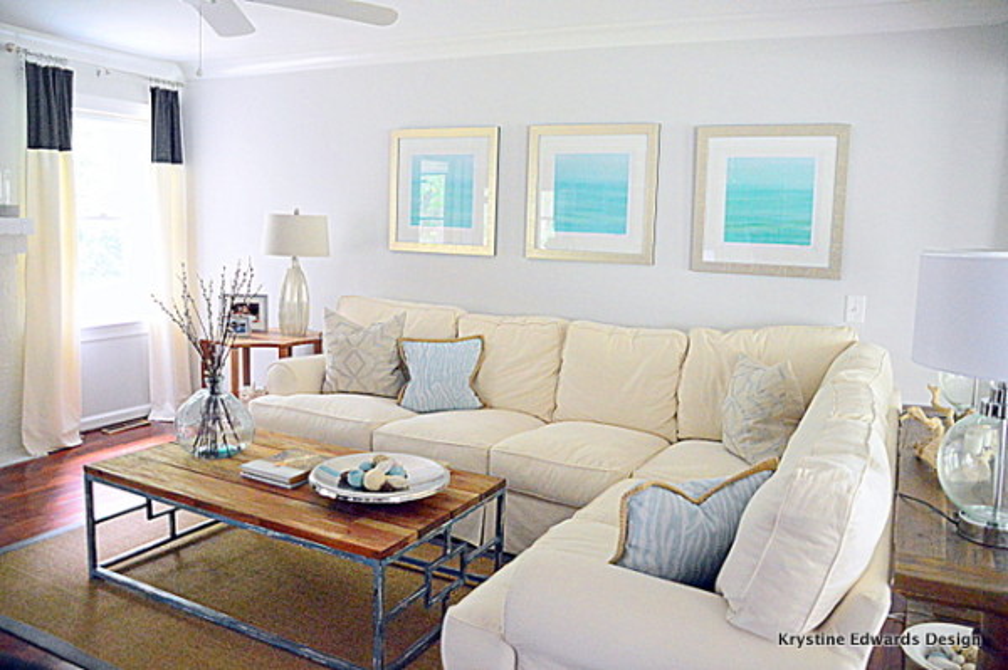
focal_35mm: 27
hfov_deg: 67.4
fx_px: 755
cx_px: 504
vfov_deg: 47.9
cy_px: 335
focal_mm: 18
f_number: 3.5
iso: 4500
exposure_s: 1/30
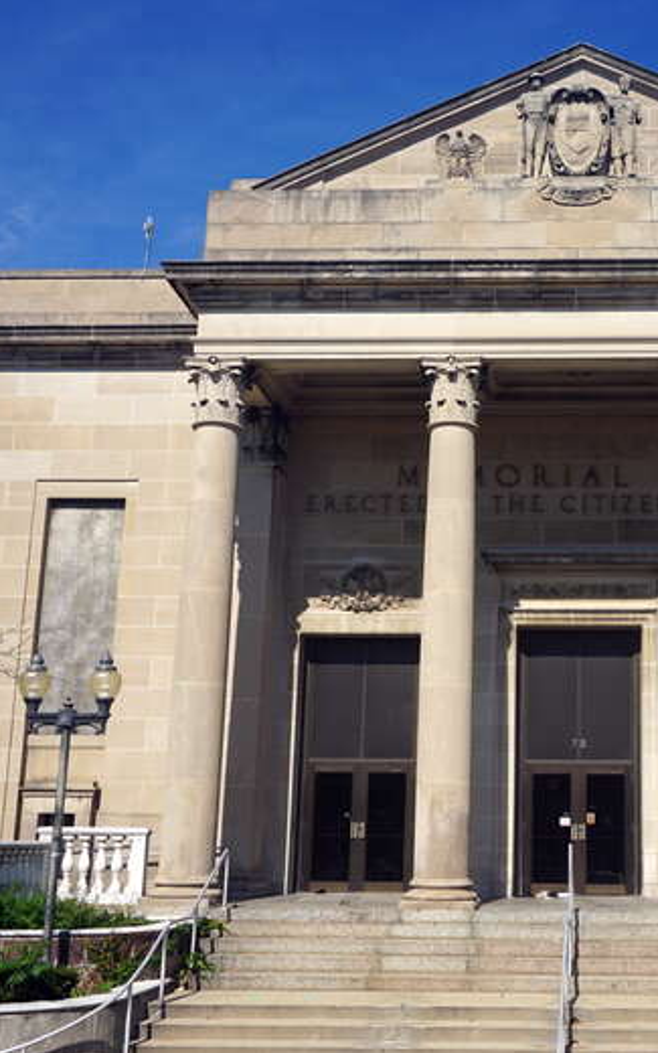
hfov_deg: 26.7
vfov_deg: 42.6
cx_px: 563
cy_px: 519
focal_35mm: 47
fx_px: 1349
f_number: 11
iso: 100
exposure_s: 1/200
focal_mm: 20
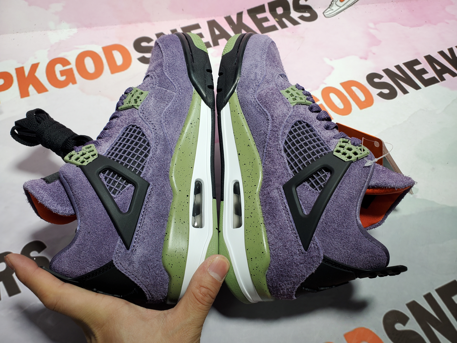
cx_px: 228
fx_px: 343
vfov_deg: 53.1
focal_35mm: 26
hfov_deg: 67.3
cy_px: 172
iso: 50
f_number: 2.4
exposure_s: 1/174
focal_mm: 4.3
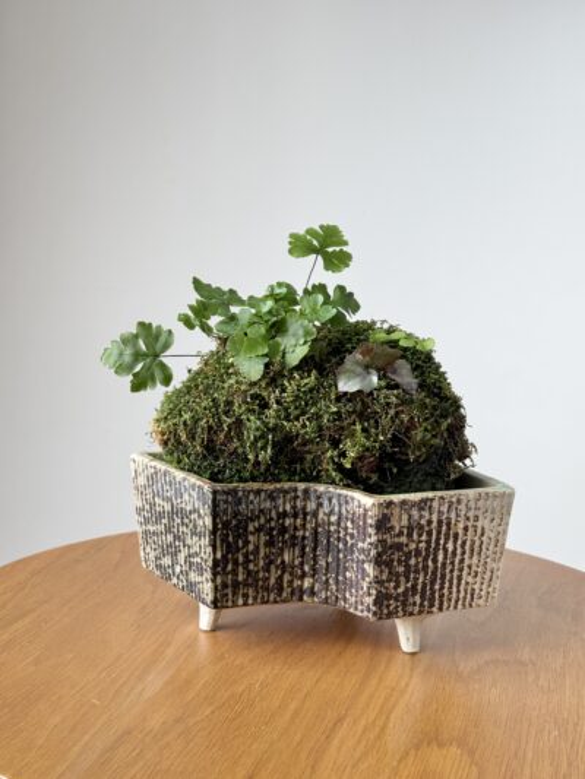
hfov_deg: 30.3
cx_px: 292
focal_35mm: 48
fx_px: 1081
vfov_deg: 39.6
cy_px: 390
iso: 64
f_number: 1.78
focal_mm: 6.76
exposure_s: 1/218
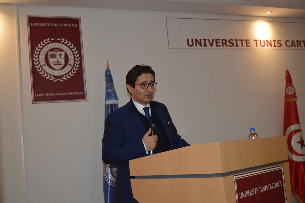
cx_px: 152
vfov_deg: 29.8
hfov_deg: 43.7
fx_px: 381
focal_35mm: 45
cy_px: 102
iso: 640
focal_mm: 30
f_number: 4.2
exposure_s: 1/60
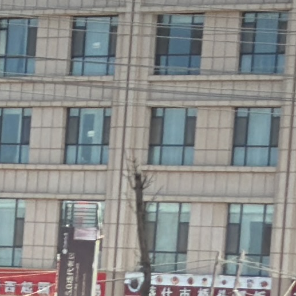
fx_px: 3202
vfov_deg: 5.2
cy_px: 504
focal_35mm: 331
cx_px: -232
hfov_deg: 5.2
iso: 80
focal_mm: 6.86
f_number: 1.78
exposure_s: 1/919
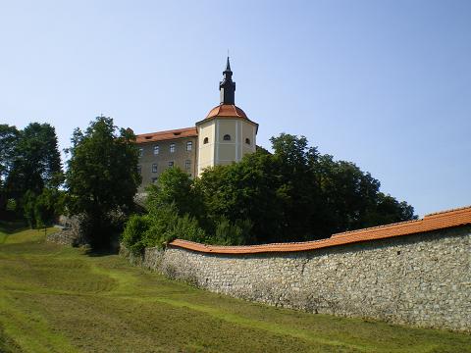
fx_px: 517
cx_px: 236
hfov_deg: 49.0
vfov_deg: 37.7
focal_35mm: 38
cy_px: 176
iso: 64
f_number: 4.6
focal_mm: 6.3
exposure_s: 1/320
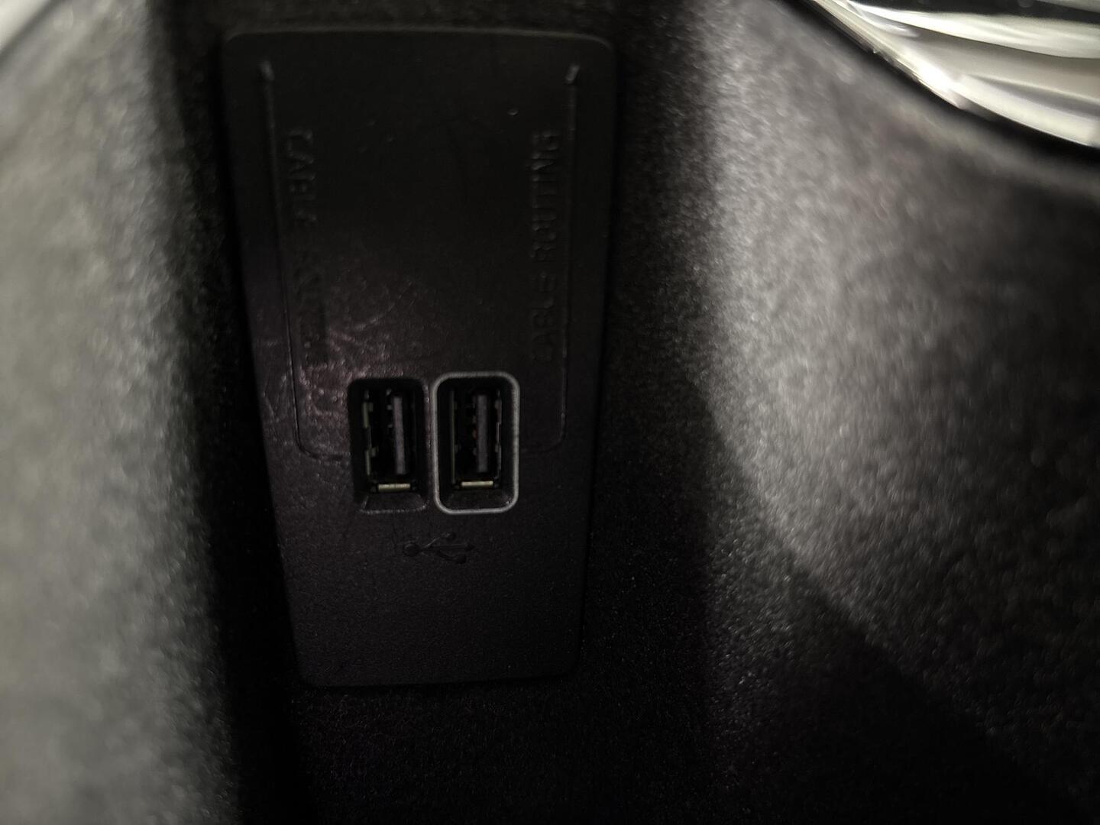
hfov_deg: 67.3
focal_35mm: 26
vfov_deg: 53.1
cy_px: 412
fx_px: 826
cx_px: 550
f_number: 1.6
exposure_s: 1/17
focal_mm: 5.96
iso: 1000
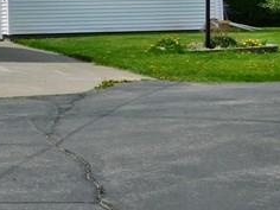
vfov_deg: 11.2
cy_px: -37
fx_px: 1052
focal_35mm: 130
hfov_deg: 13.8
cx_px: -201
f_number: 6.4
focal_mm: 5.3
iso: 125
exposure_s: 1/500
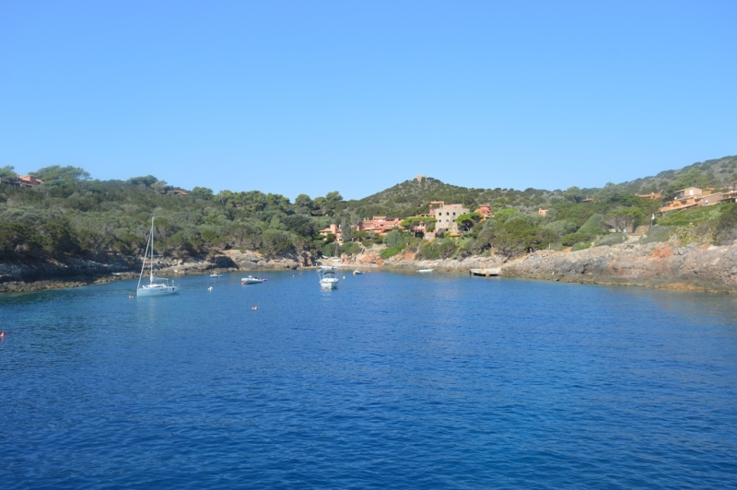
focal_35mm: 27
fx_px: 552
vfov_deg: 47.9
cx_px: 368
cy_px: 245
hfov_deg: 67.4
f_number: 8
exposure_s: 1/250
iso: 100
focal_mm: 18
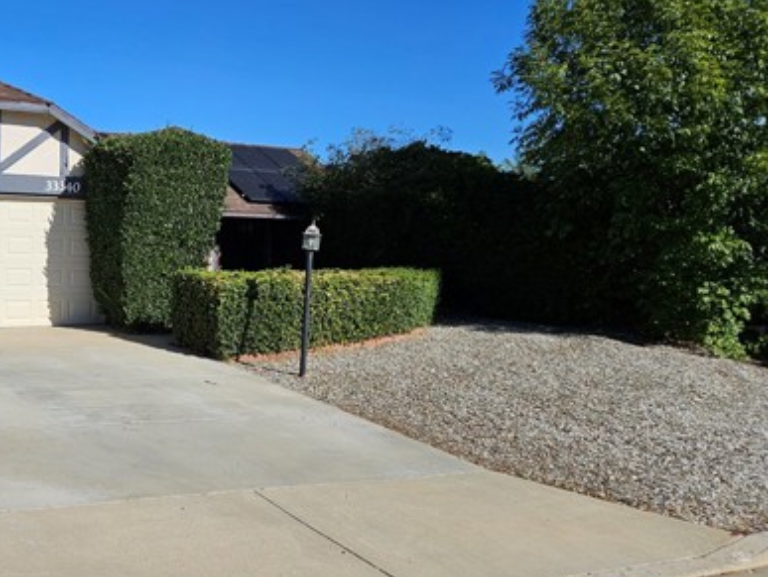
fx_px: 844
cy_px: 220
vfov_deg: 37.6
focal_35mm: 38
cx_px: 137
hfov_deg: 46.0
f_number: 1.8
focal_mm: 5.4
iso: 25
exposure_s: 1/3381
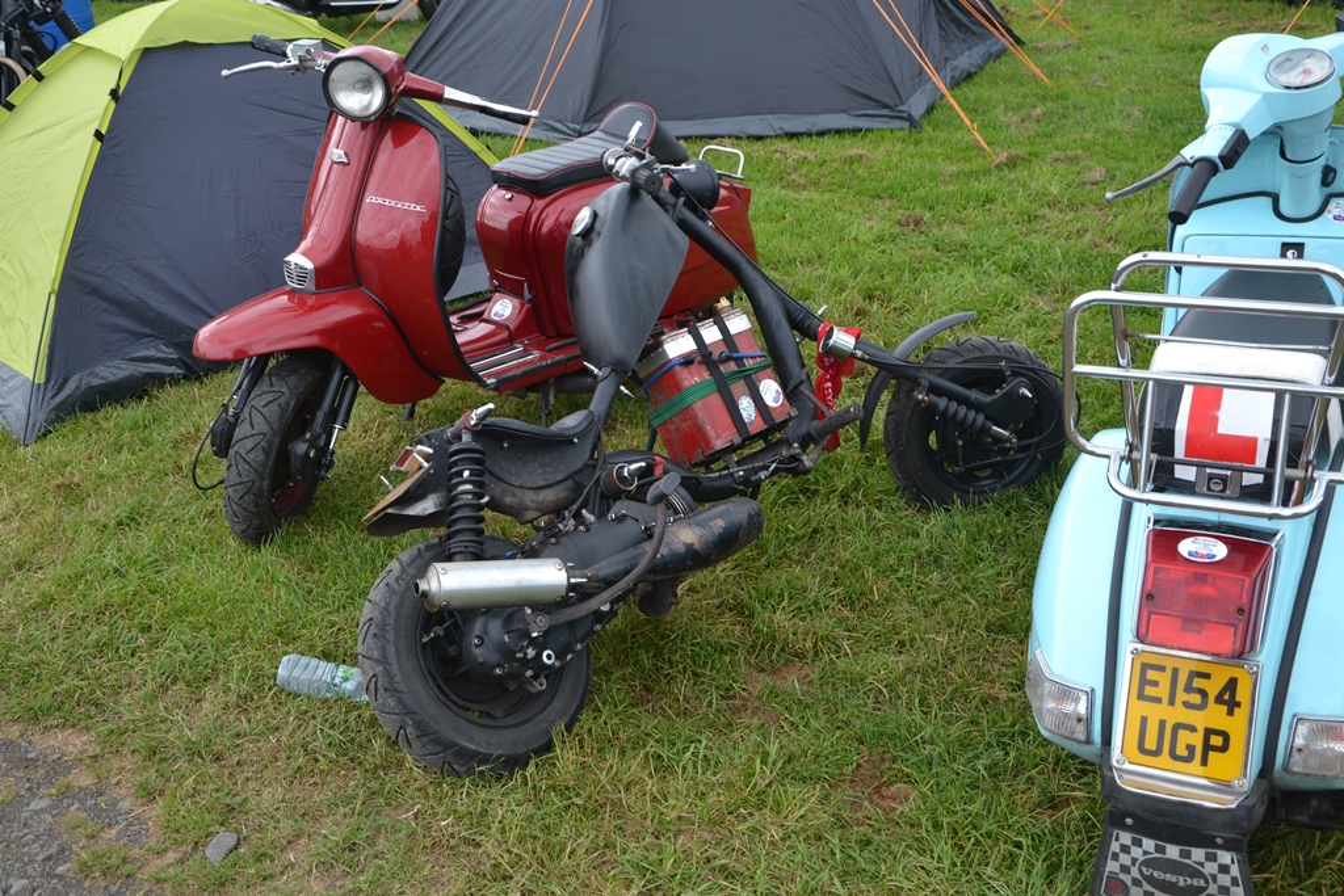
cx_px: 672
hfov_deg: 46.4
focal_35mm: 42
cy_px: 448
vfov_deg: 31.9
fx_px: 1568
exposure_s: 1/125
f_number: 5.6
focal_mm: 28
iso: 110
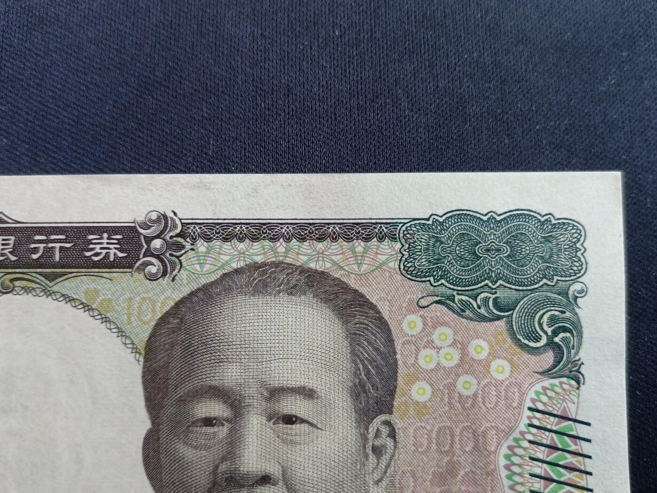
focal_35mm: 31
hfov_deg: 58.4
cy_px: 246
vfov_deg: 45.4
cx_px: 328
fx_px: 588
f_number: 1.8
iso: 353
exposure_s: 1/50
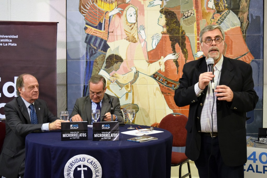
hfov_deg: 38.9
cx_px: 134
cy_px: 89
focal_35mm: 51
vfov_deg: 26.5
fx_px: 378
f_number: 4.5
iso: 2200
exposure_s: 1/60
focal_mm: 34
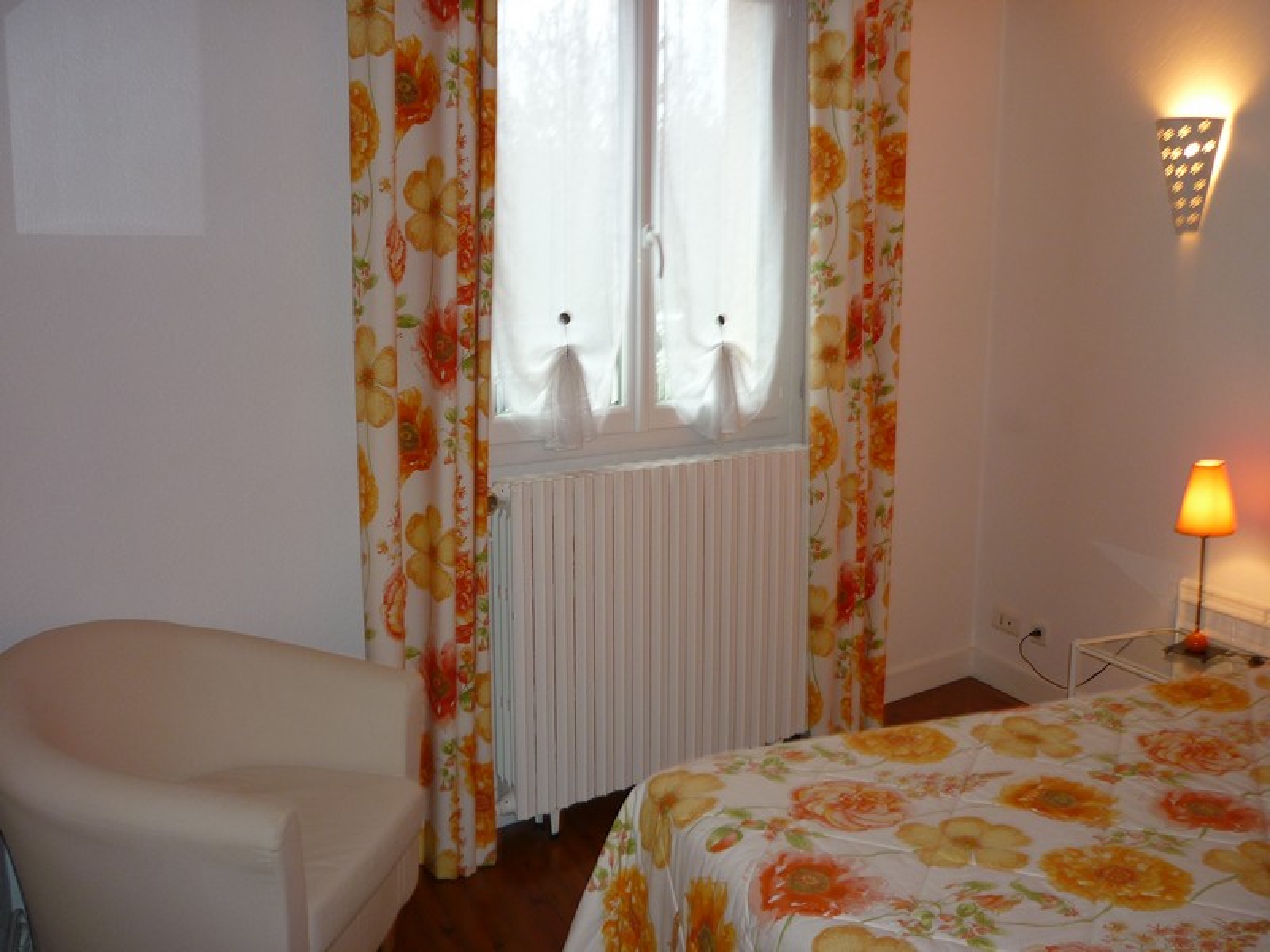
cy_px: 476
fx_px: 1211
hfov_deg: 55.4
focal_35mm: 33
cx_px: 635
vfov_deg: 42.9
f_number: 2.8
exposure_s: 1/30
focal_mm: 5.5
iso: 100
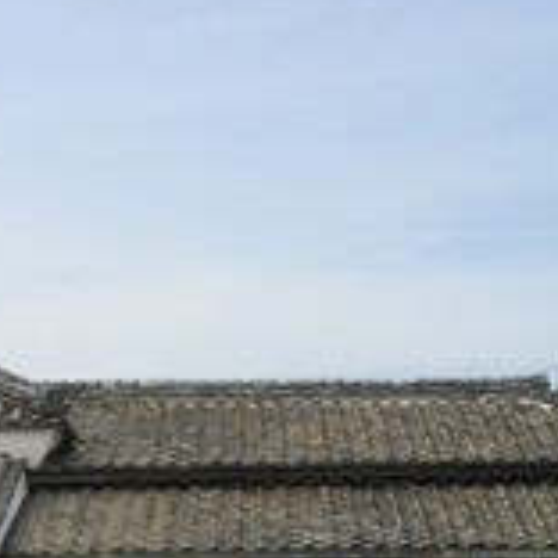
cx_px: 118
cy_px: 551
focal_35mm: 81
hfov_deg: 21.2
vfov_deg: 20.7
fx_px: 1477
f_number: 5.5
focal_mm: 5.7
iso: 100
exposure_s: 1/500
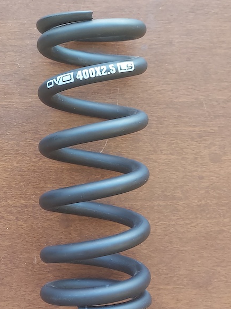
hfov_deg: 42.8
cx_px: 96
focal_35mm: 33
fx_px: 294
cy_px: 123
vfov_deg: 55.0
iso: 200
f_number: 1.8
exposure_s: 1/60
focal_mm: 4.6
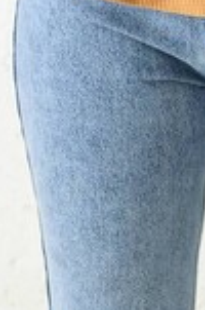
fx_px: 2351
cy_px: -402
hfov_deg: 5.0
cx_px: 191
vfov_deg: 7.1
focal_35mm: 274
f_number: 5.6
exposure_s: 1/160
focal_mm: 55
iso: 100
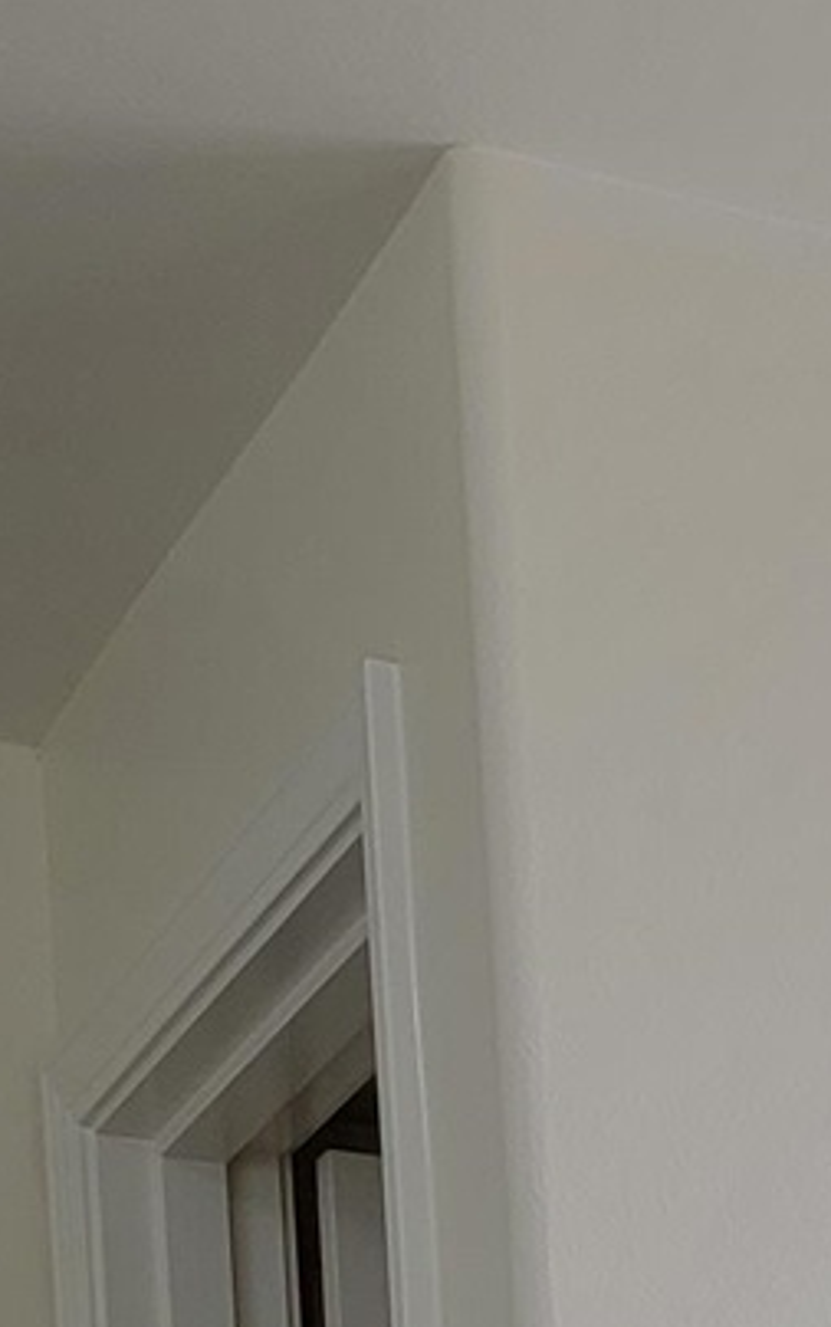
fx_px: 5247
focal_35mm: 145
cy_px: 2638
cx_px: 2716
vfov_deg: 12.7
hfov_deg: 7.6
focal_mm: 6.7
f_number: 1.8
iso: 32
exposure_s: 1/120
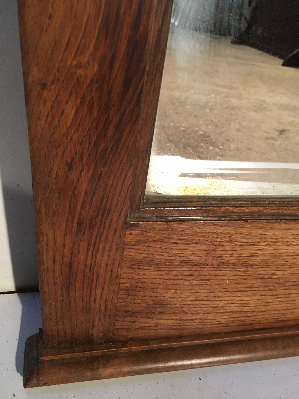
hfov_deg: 48.2
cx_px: 150
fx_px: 334
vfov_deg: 61.7
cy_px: 200
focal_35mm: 29
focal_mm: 4.15
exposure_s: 1/33
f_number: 2.2
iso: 160
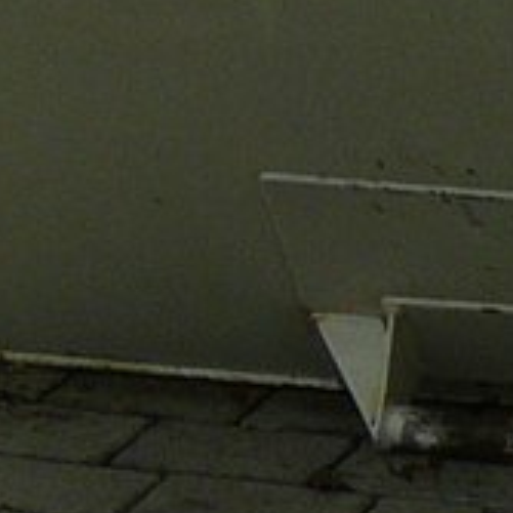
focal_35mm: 278
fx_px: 4661
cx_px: 356
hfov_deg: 6.3
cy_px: -1161
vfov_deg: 5.8
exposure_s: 1/200
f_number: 3.1
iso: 80
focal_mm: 6.1
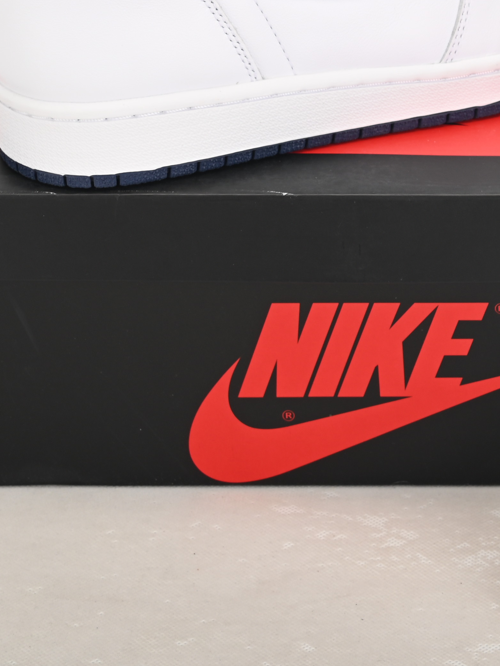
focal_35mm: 128
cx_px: 584
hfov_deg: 11.4
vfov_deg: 15.2
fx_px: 2465
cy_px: 83
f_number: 11
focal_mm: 46
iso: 100
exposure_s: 1/200
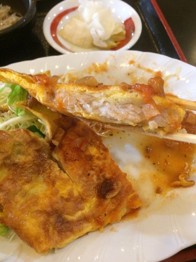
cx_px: 98
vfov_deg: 61.7
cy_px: 131
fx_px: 219
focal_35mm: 29
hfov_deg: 48.2
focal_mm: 4.15
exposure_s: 1/30
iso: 250
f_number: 2.2
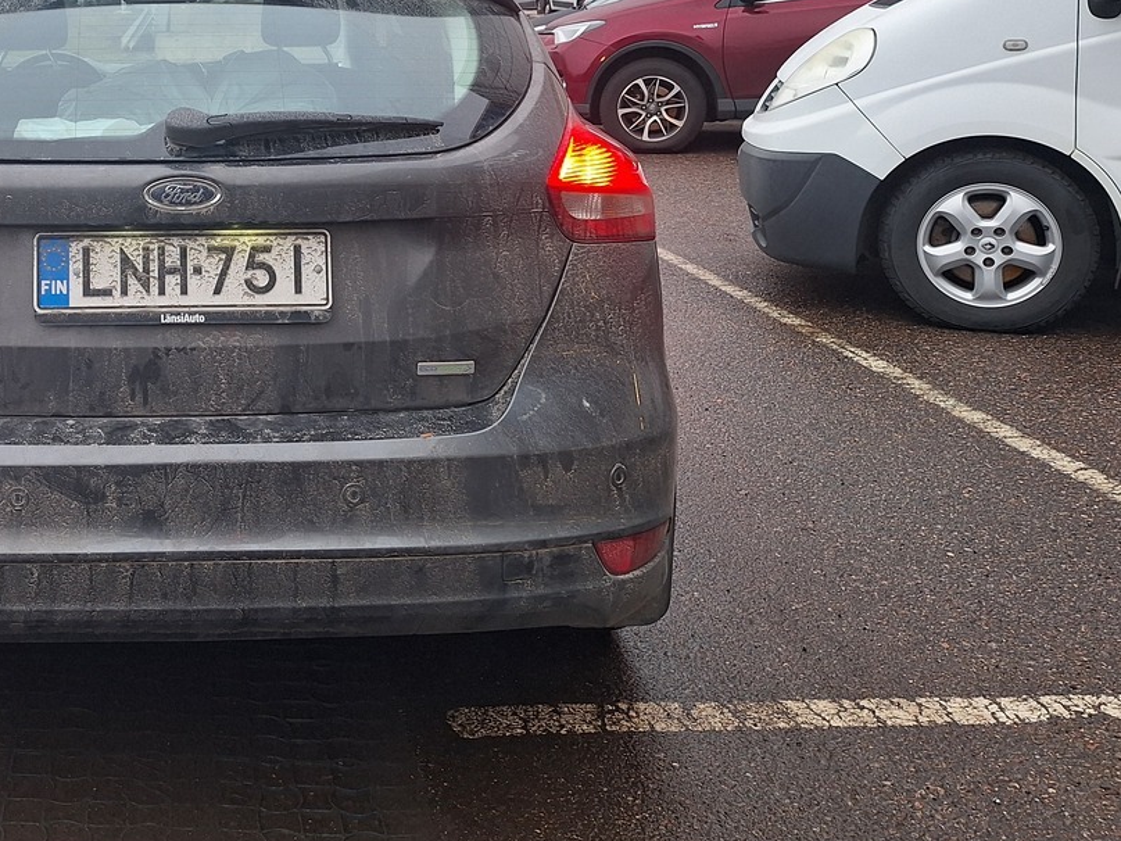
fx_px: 1328
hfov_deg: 42.9
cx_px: 169
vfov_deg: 34.2
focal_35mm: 41
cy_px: 183
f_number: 1.8
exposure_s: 1/100
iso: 64
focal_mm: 5.54
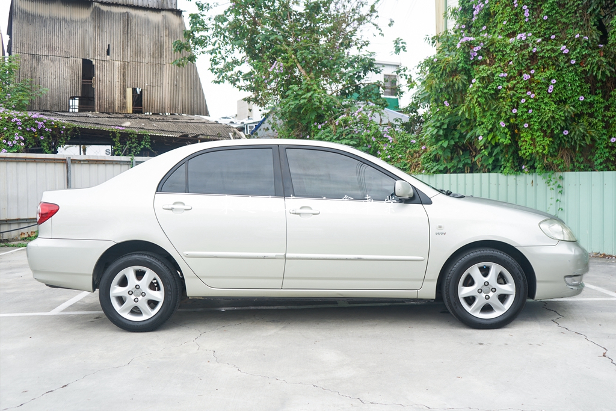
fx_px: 530
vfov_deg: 42.3
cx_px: 308
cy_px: 206
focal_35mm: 31
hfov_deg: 60.3
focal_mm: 31
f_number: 4
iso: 100
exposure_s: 1/40
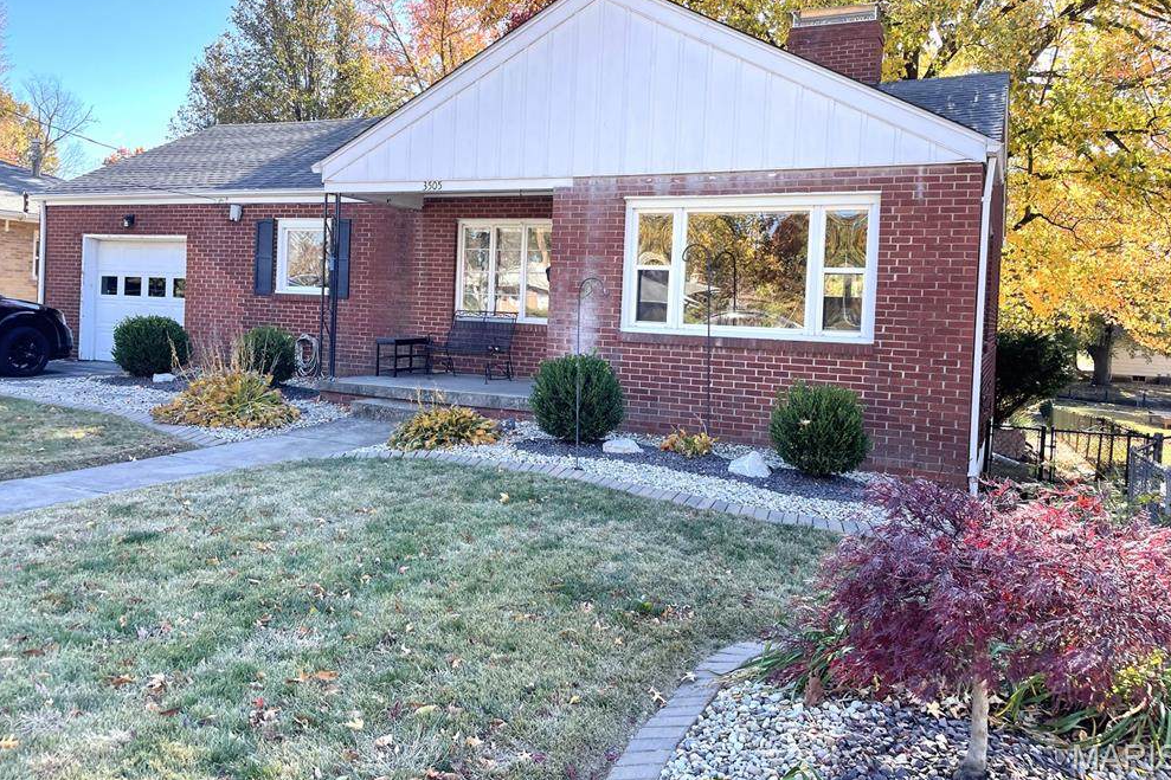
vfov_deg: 46.2
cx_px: 585
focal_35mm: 28
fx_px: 911
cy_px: 328
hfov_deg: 65.5
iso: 32
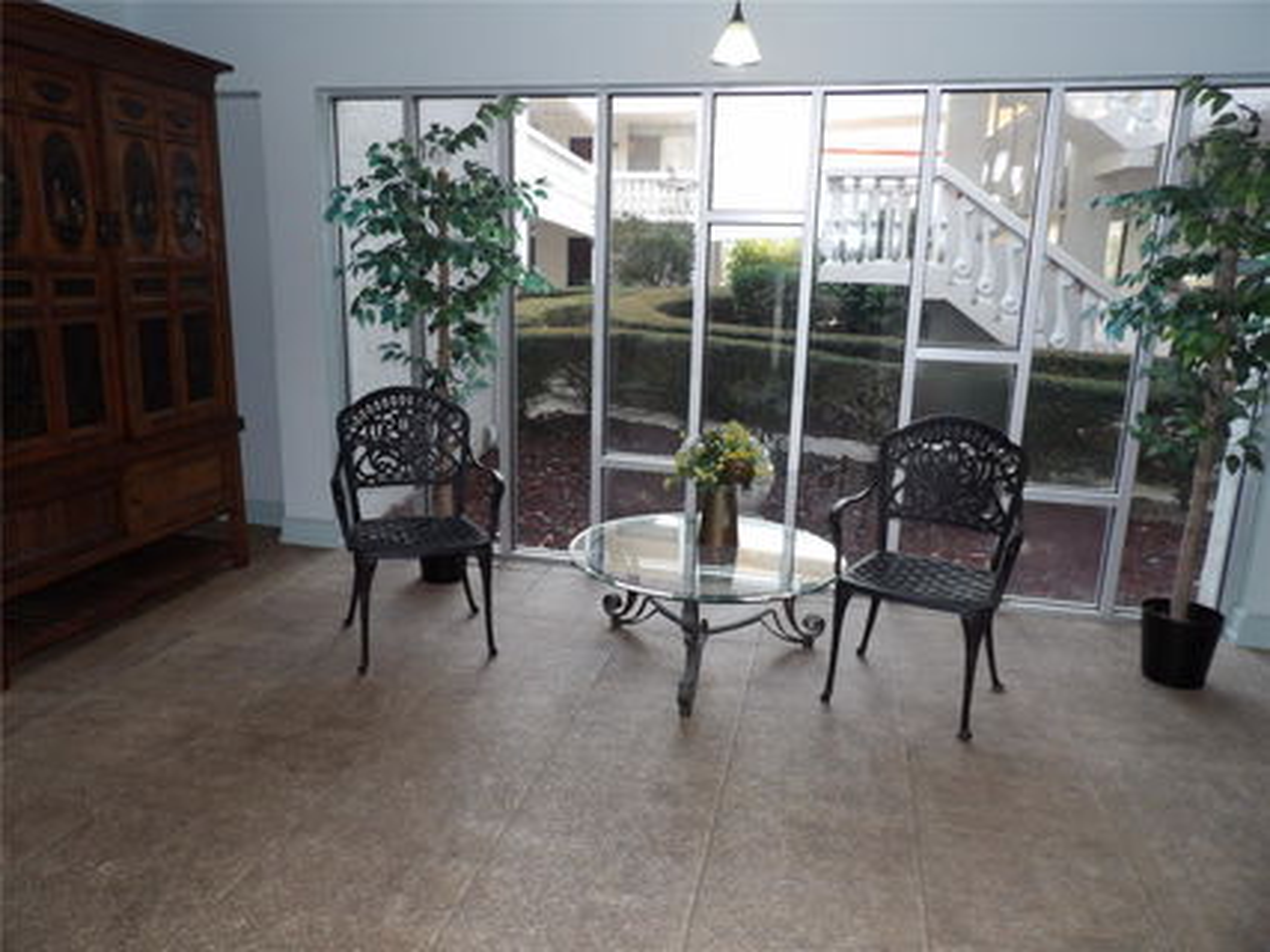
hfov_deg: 71.6
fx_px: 880
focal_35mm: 24
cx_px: 635
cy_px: 476
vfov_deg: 56.8
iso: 200
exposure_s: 1/33
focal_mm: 4.3
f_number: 3.2
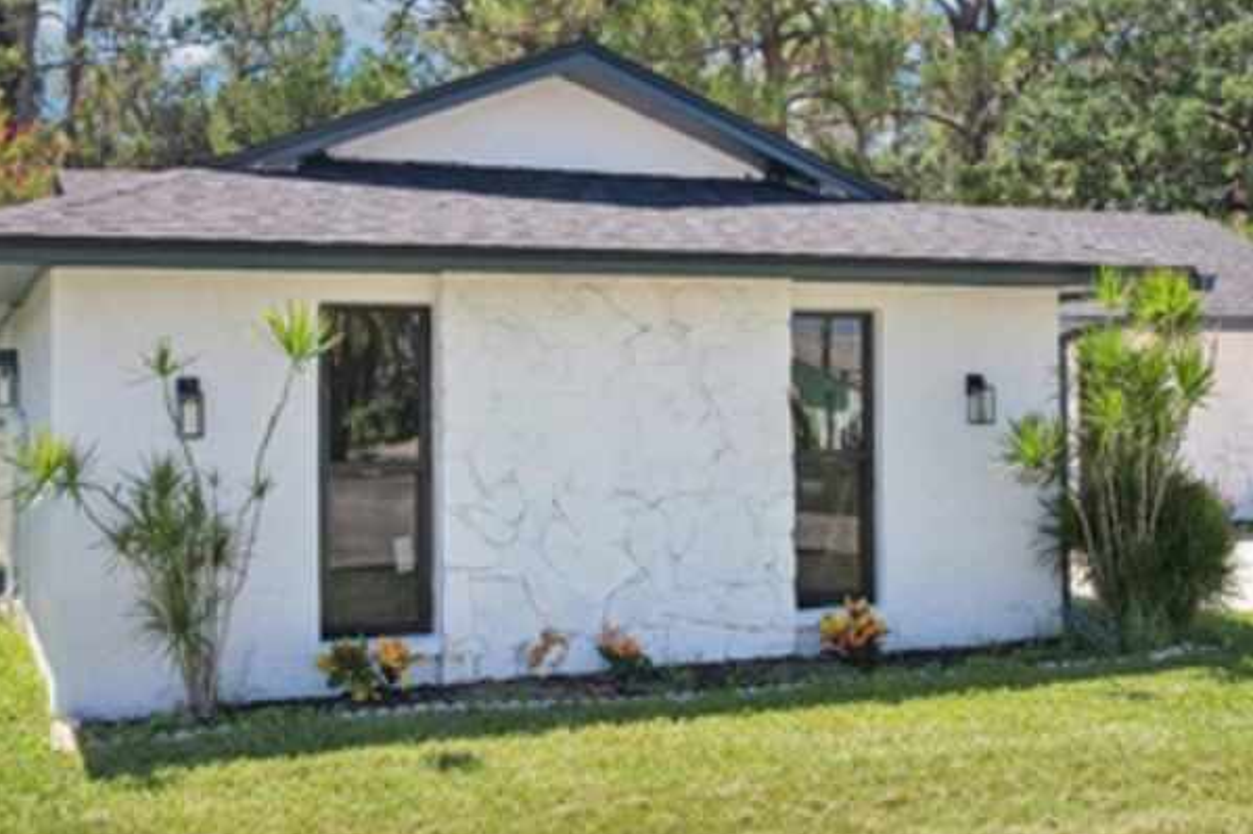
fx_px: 1635
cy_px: 353
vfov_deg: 28.6
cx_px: 753
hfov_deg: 41.7
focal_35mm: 47
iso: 400
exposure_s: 1/1000
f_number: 2.8
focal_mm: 8.38
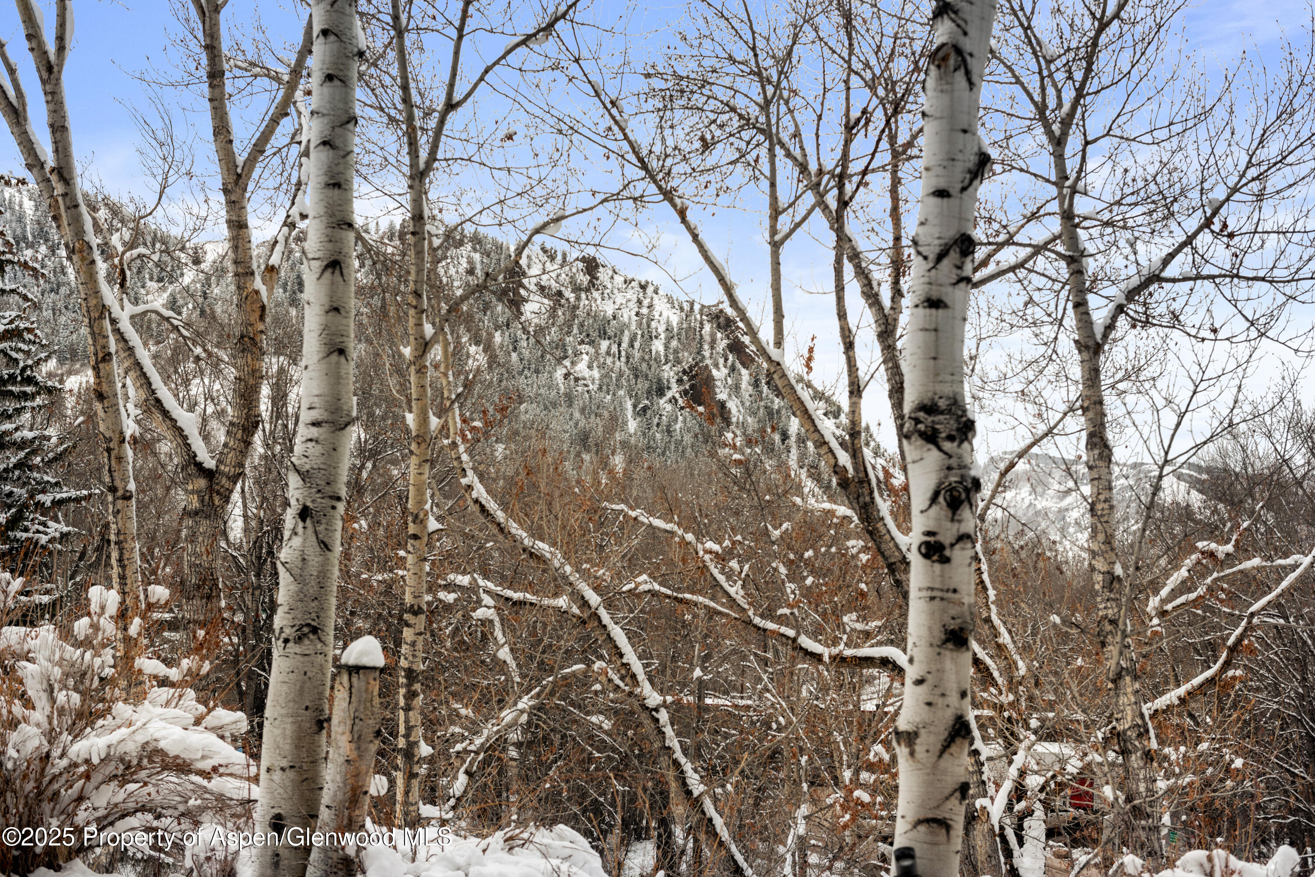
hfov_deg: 39.6
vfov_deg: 27.0
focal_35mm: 50
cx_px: 658
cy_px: 438
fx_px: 1827
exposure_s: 1/640
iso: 200
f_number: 7.1
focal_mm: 50
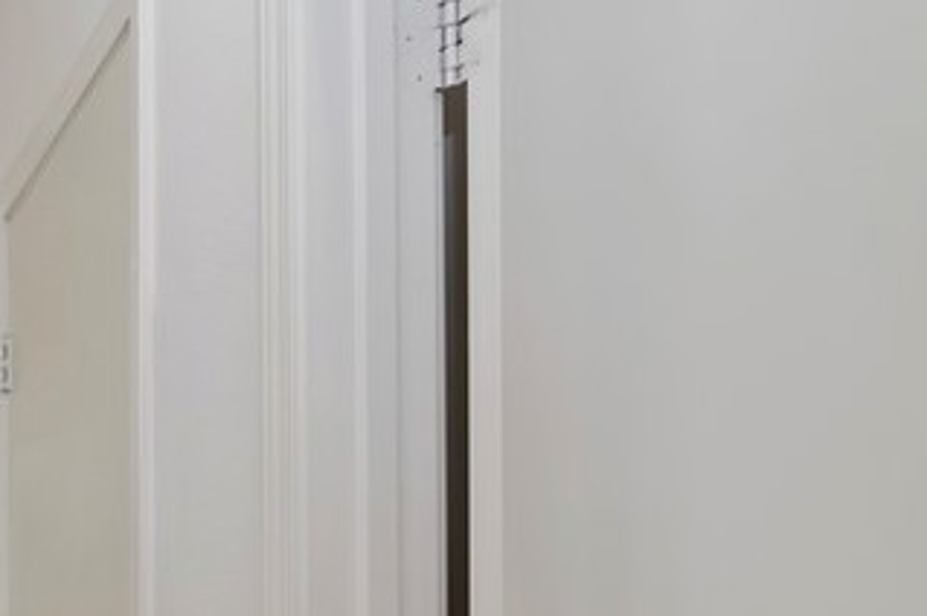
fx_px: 1158
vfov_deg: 27.6
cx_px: -311
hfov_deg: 31.9
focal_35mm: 45
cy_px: 655
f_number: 10
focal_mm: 14
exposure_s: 1/6
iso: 500
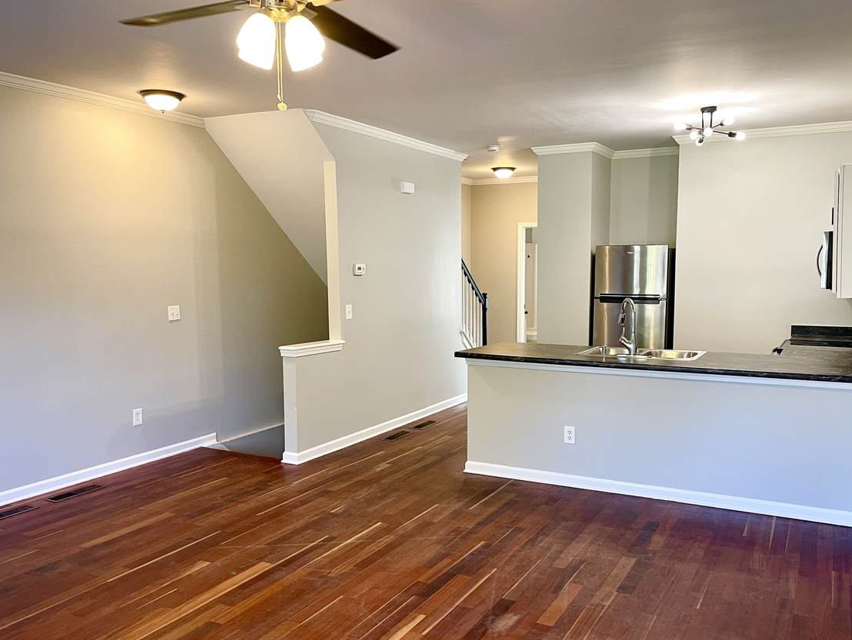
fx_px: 714
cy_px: 351
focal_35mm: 29
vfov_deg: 48.2
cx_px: 450
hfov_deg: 61.6
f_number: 1.6
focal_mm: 5.1
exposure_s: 1/60
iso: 100
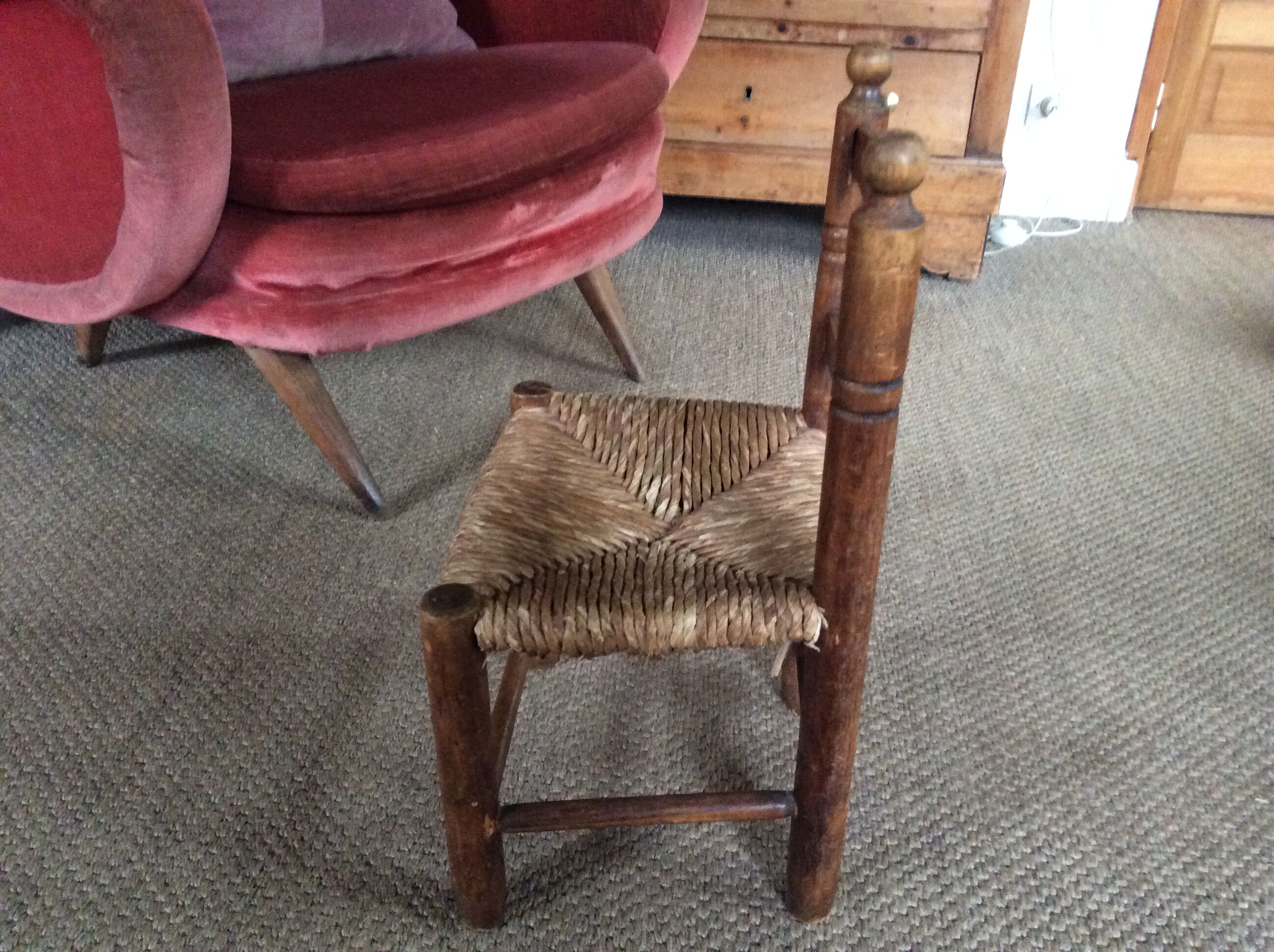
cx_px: 637
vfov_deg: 44.1
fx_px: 1176
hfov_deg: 56.9
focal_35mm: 32
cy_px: 476
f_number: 2.4
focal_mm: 3.3
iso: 320
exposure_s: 1/17
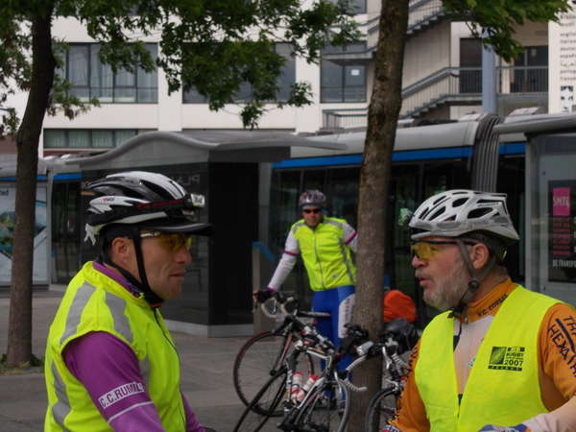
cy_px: 216
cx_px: 288
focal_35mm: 96
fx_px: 1597
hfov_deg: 20.4
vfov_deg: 15.4
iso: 80
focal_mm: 13.6
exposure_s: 1/320
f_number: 5.3
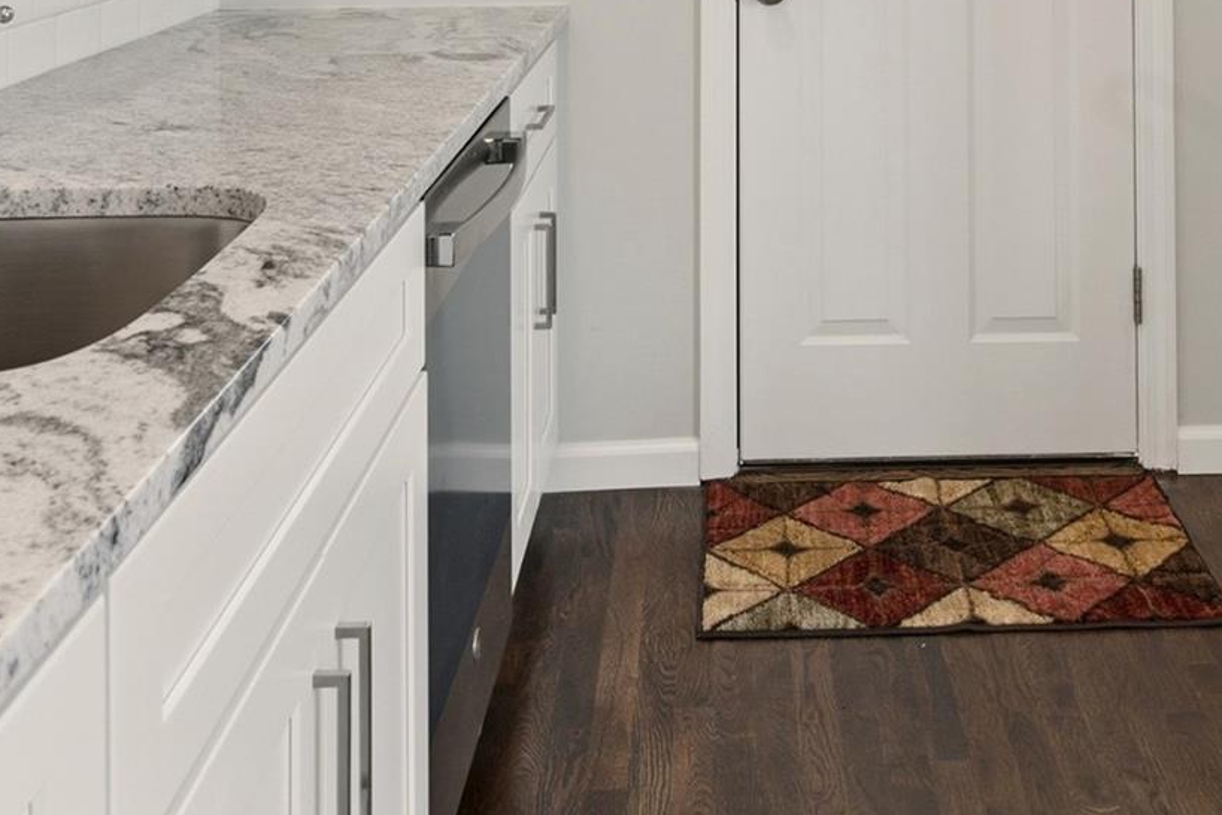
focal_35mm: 45
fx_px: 1527
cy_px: -195
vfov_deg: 26.2
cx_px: 818
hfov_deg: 43.0
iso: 250
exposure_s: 1/100
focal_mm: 18
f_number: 9
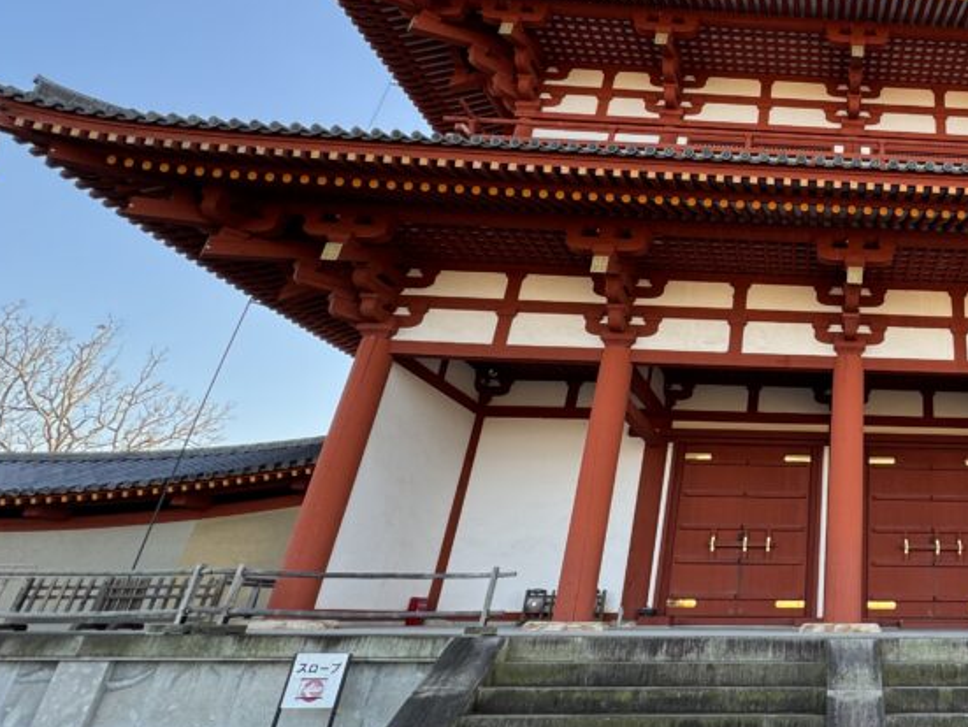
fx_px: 728
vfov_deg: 52.5
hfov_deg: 57.5
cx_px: 877
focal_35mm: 26
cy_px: 270
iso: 40
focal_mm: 2.22
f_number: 2.2
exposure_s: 1/143
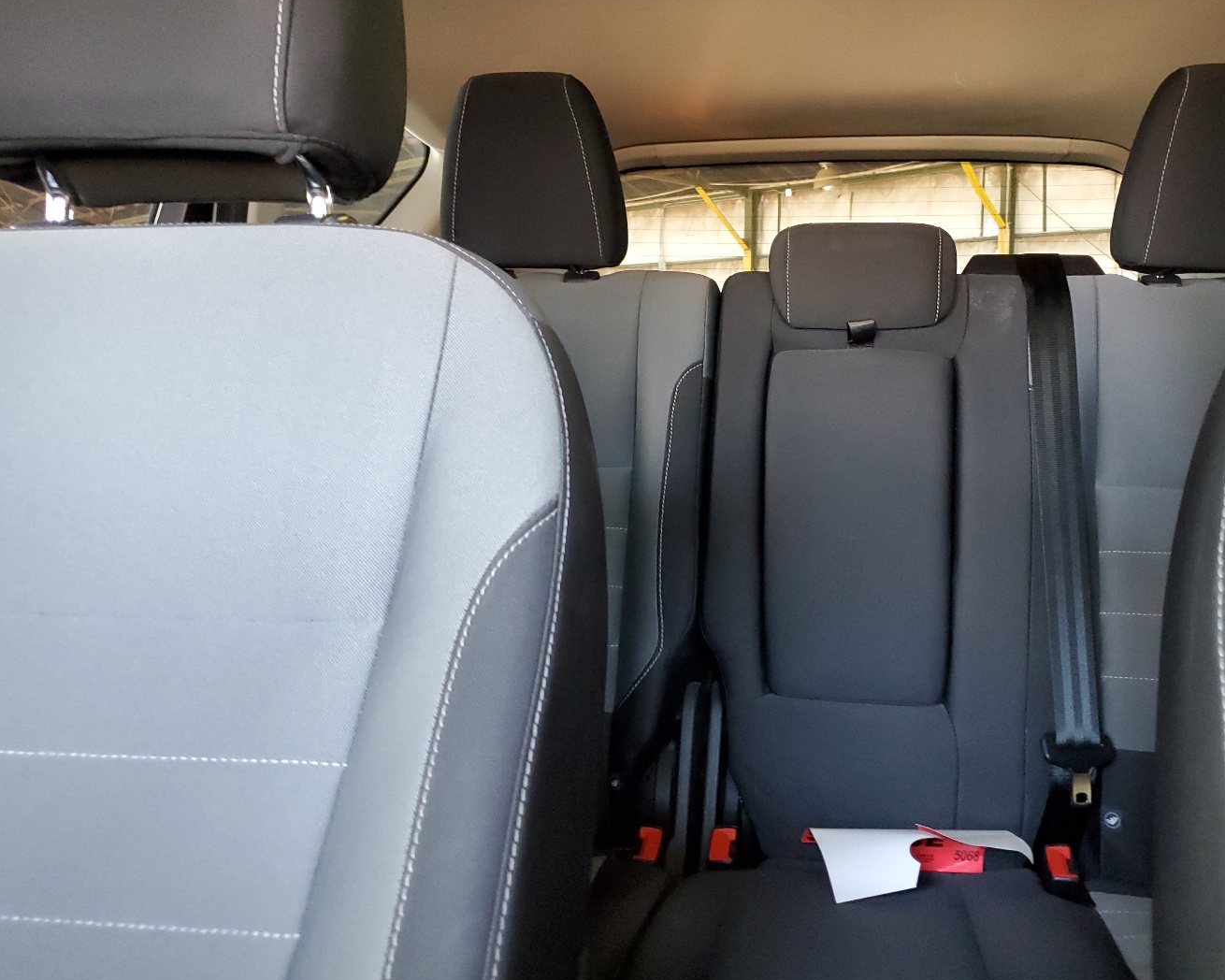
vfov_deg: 47.1
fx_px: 1124
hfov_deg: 57.0
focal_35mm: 31
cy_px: 446
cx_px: 687
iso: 358
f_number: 1.5
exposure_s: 1/60.2
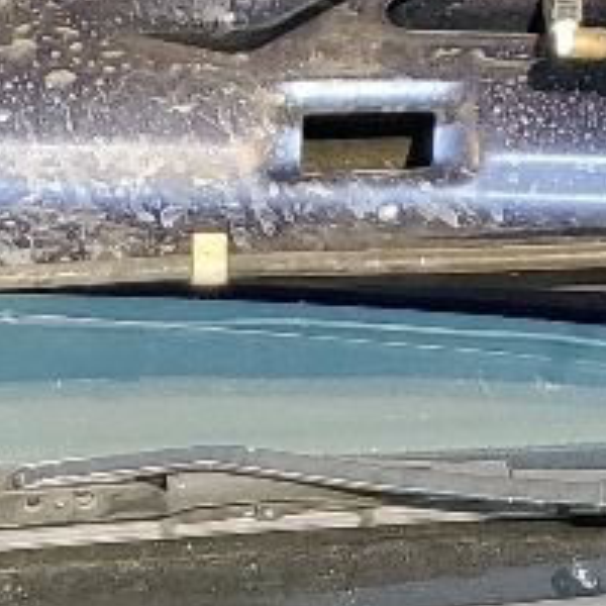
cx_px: -152
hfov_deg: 9.4
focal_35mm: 184
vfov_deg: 8.3
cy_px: 1706
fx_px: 3644
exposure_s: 1/833
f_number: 1.5
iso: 50
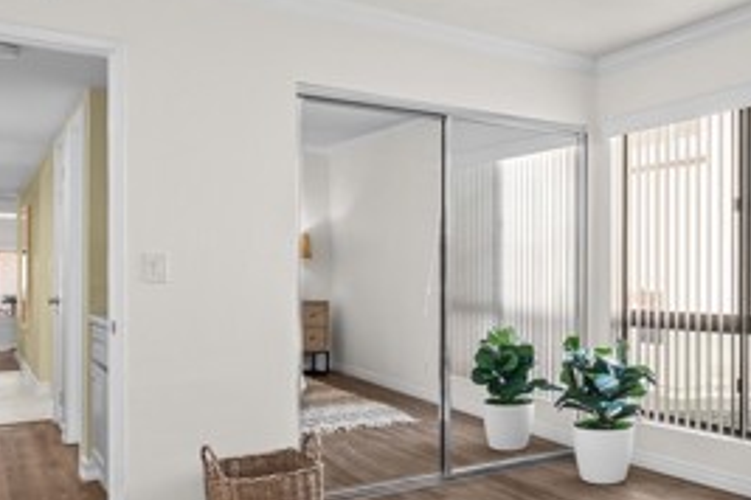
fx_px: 751
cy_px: 265
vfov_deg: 36.9
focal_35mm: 36
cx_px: 534
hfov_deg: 51.5
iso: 640
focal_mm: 15
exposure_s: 1/2.5
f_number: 9
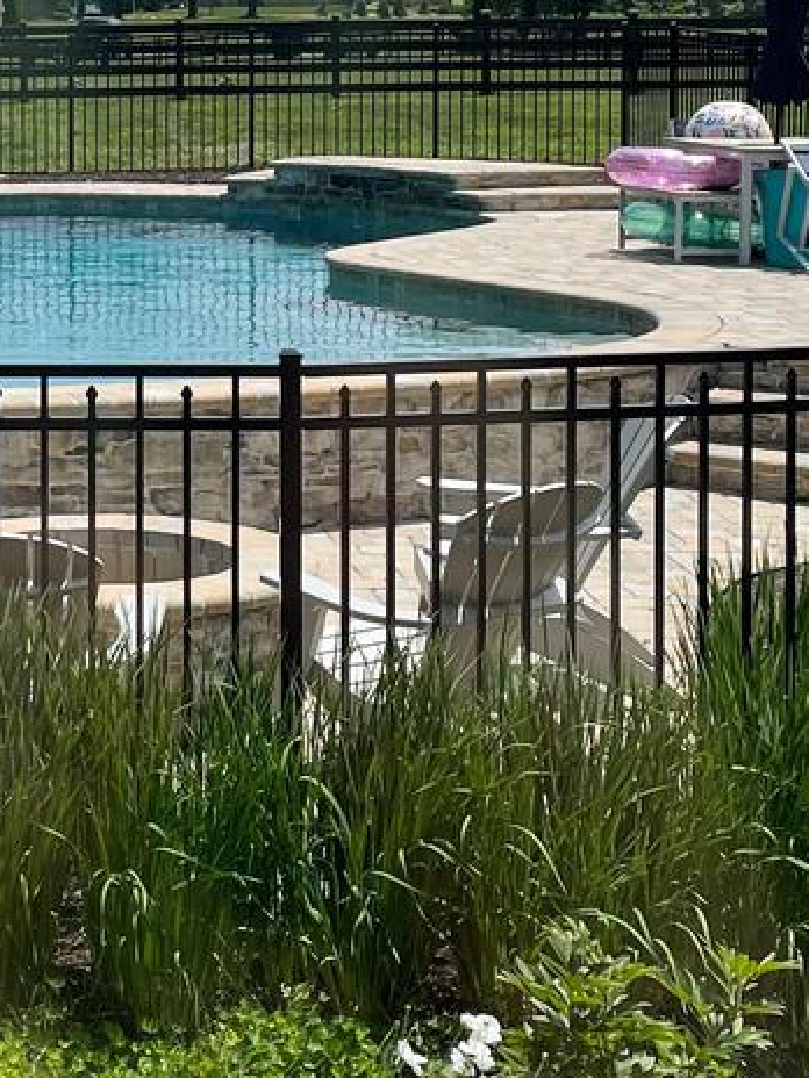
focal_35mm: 86
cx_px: -42
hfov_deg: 16.7
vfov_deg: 22.4
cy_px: 167
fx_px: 2680
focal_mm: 4.2
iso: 50
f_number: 1.6
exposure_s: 1/5051
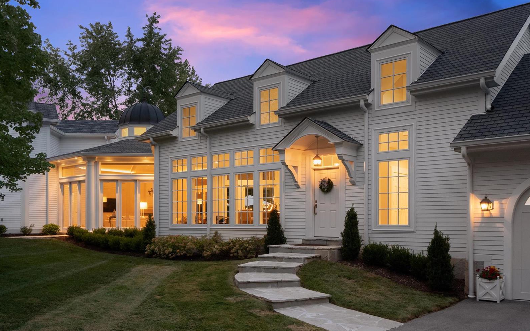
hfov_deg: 58.1
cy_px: 159
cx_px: 267
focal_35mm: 33
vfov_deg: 38.3
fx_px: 477
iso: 400
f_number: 8
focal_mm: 16
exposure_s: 1/3
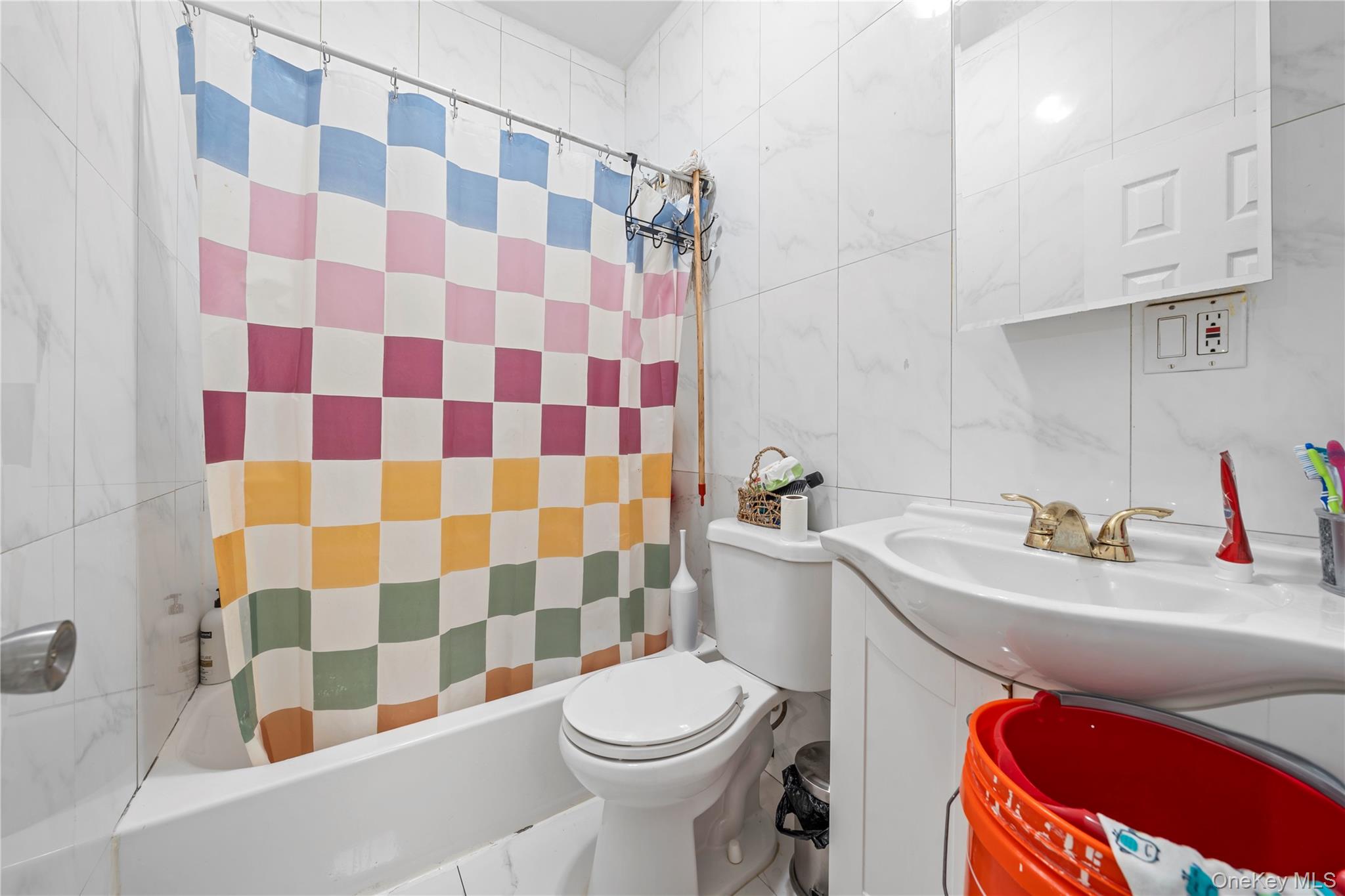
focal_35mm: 13
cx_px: 672
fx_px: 486
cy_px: 448
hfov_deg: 108.3
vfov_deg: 85.4
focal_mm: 13
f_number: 8
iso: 250
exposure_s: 1
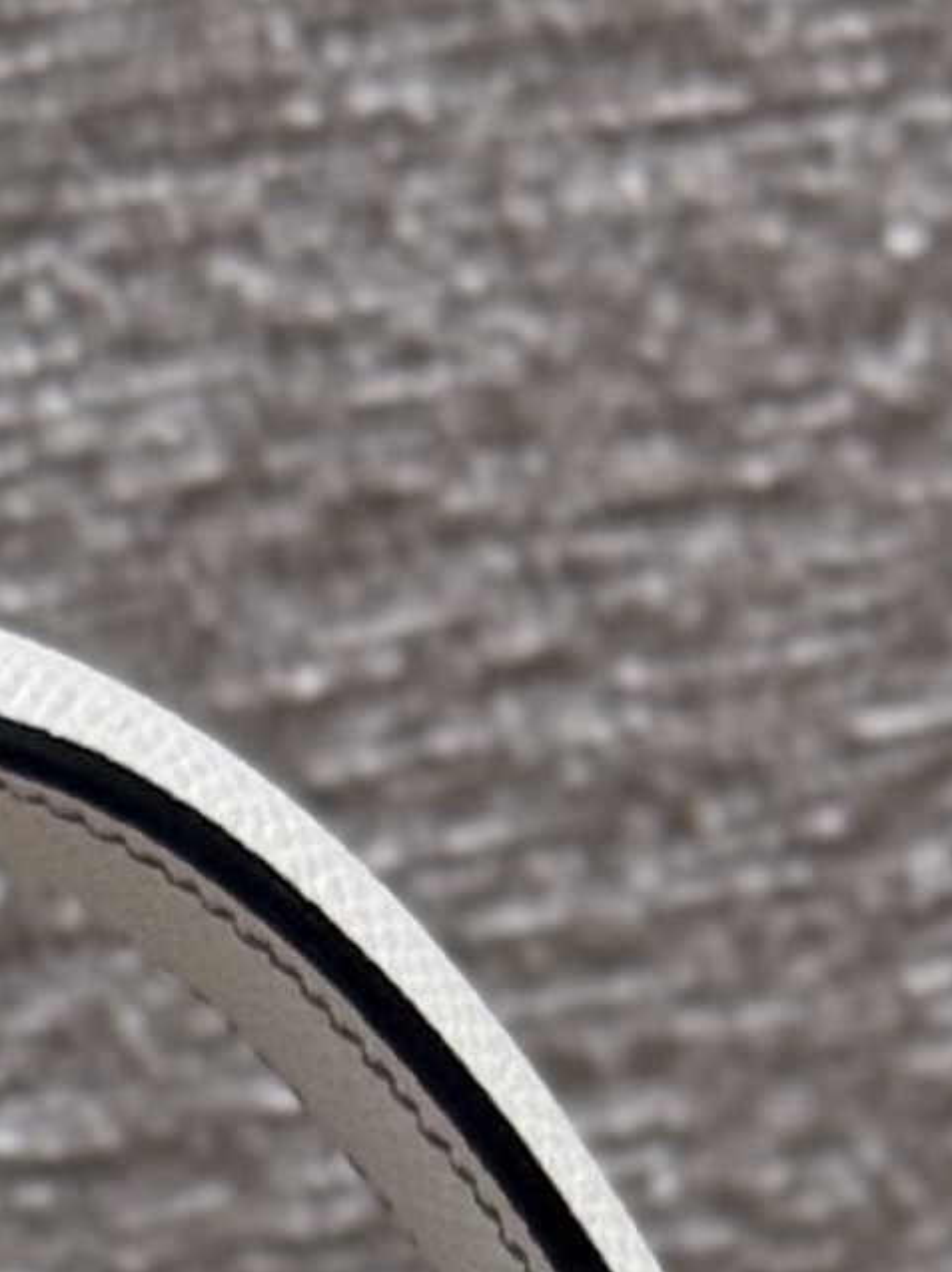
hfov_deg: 4.9
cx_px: 317
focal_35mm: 304
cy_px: 3401
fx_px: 11159
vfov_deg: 6.1
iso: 100
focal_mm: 6.76
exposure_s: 1/112
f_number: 1.78
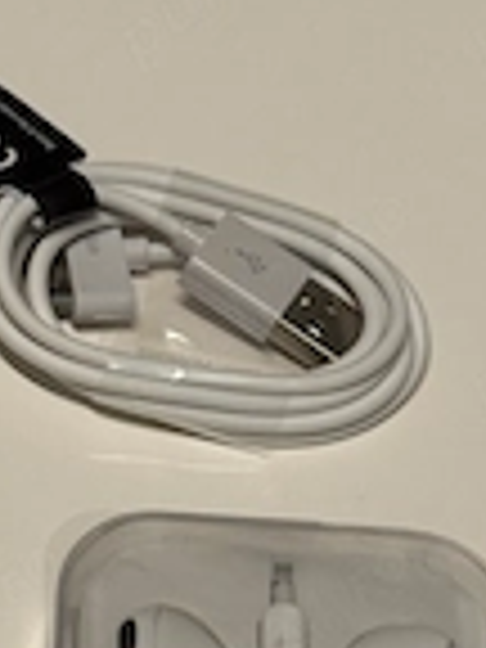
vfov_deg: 14.8
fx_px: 2490
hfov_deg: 11.0
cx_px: 4
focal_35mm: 133
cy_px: 356
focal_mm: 6.76
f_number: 1.78
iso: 100
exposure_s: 1/50
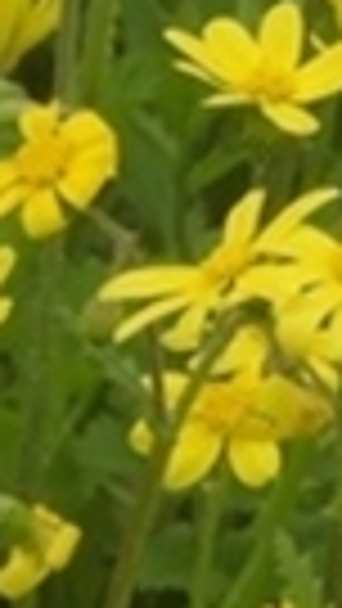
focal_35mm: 2023
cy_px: 993
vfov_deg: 1.1
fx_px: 32594
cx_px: -1494
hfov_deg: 0.6
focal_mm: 39.4
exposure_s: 1/320
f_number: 5.3
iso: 100
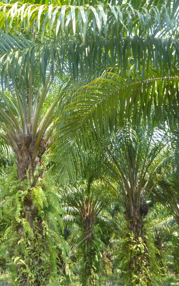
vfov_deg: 31.1
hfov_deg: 19.5
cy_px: 143
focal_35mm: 66
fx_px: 515
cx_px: 35
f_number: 3.9
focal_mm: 7.8
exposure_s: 1/100
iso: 100
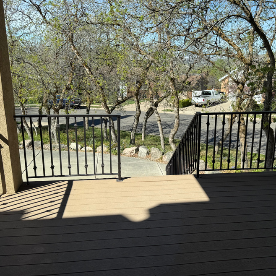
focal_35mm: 33
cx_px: 154
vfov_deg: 49.7
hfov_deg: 49.6
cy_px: 133
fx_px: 298
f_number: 1.78
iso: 80
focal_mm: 6.76
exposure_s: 1/1285
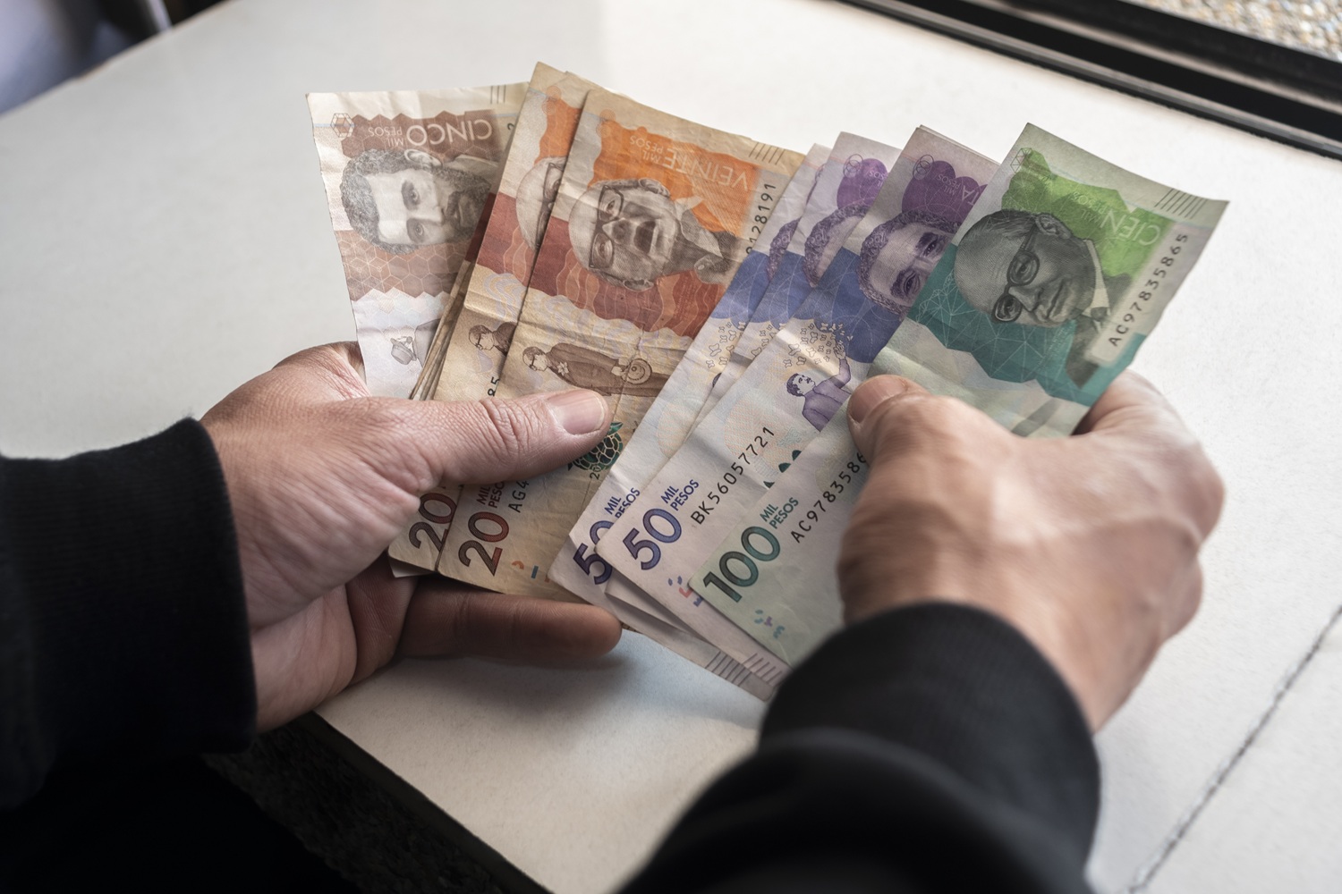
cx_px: 671
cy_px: 447
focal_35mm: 42
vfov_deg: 31.9
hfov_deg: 46.4
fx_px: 1566
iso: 400
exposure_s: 1/60
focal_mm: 28
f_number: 4
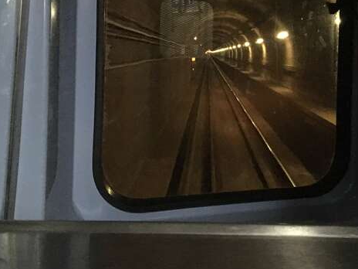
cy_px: 58
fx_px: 496
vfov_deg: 29.6
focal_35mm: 48
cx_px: 220
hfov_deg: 39.4
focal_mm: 4.15
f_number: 2.2
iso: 1250
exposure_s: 1/15
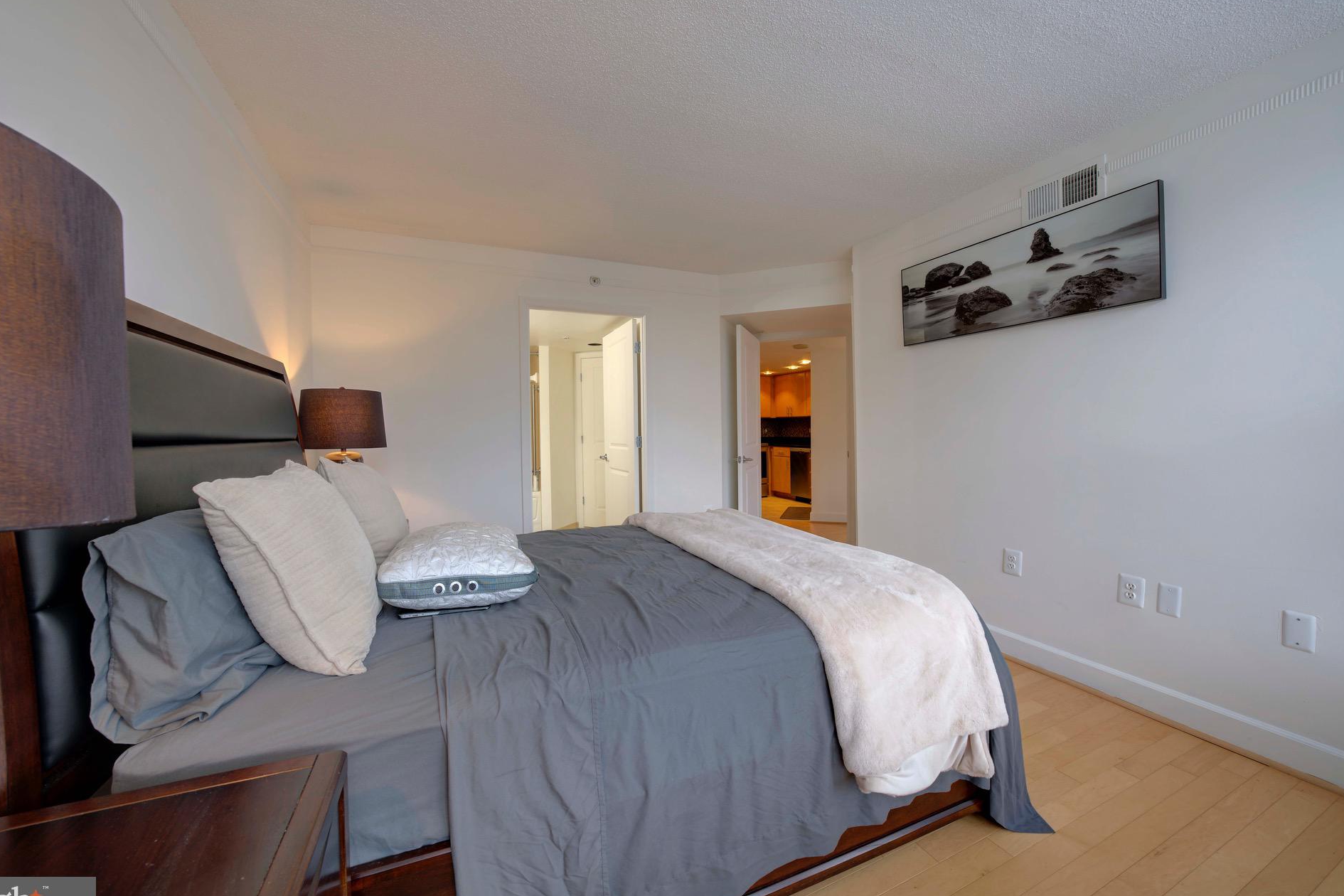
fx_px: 485
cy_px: 443
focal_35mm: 13
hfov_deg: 108.3
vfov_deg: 85.4
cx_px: 666
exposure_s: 1/1.25
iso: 100
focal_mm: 12
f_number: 9
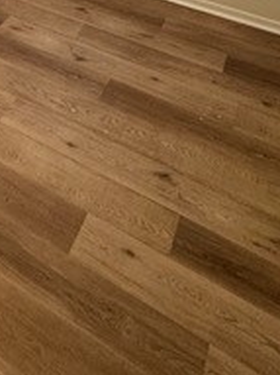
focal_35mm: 47
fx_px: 507
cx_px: -27
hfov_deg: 28.1
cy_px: -126
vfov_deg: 30.7
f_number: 2.2
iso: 160
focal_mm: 2.22
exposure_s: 1/120
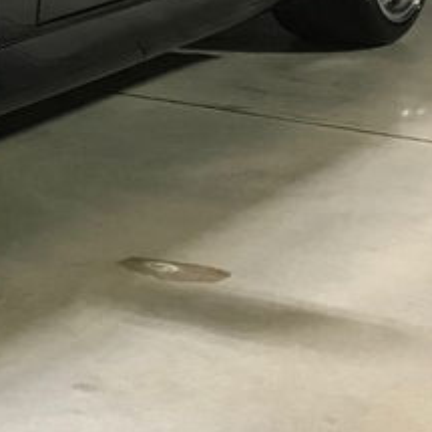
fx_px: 1666
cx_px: -219
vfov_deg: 14.5
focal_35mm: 118
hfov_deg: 13.9
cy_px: 4
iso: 80
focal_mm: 3.99
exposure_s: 1/15
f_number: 1.8
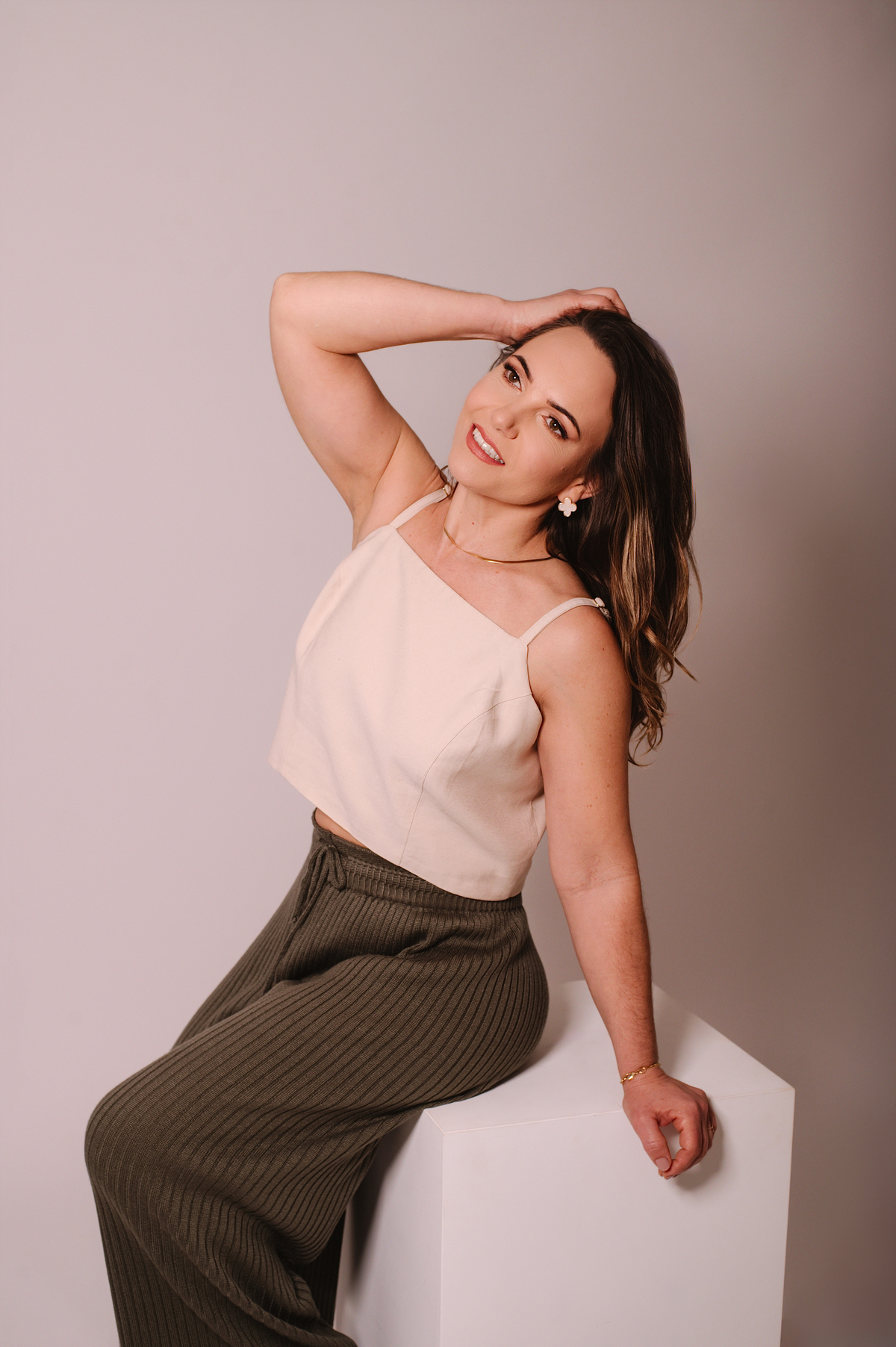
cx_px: 448
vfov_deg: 39.6
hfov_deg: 27.0
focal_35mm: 50
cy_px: 674
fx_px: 1869
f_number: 5.6
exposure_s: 1/200
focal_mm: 50
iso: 100
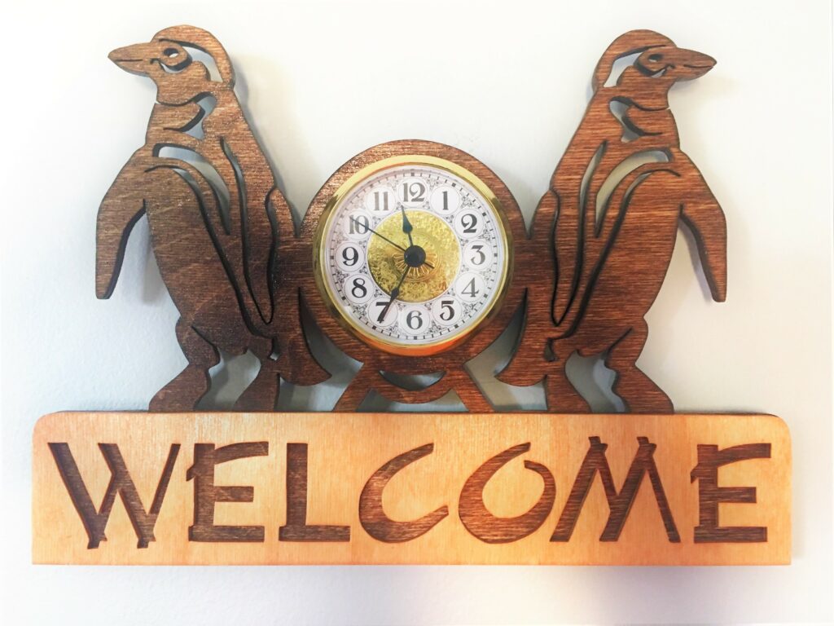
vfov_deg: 48.2
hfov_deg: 61.7
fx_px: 699
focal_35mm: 29
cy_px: 313
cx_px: 417
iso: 200
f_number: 2.2
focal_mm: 4.15
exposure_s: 1/17
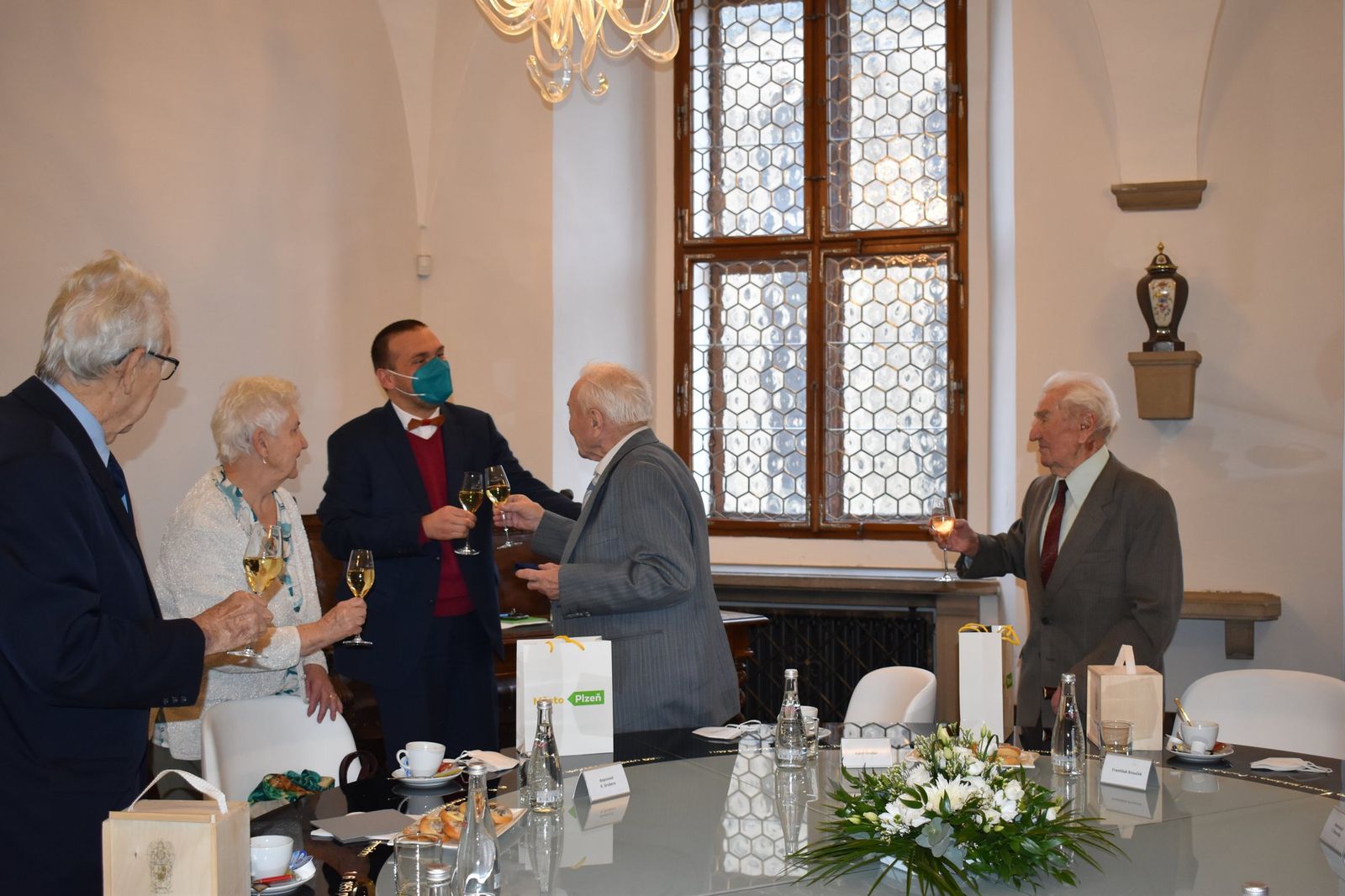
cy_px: 448
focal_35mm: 40
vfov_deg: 33.0
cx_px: 672
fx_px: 1513
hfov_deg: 47.9
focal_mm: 27
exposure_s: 1/60
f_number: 4
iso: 800
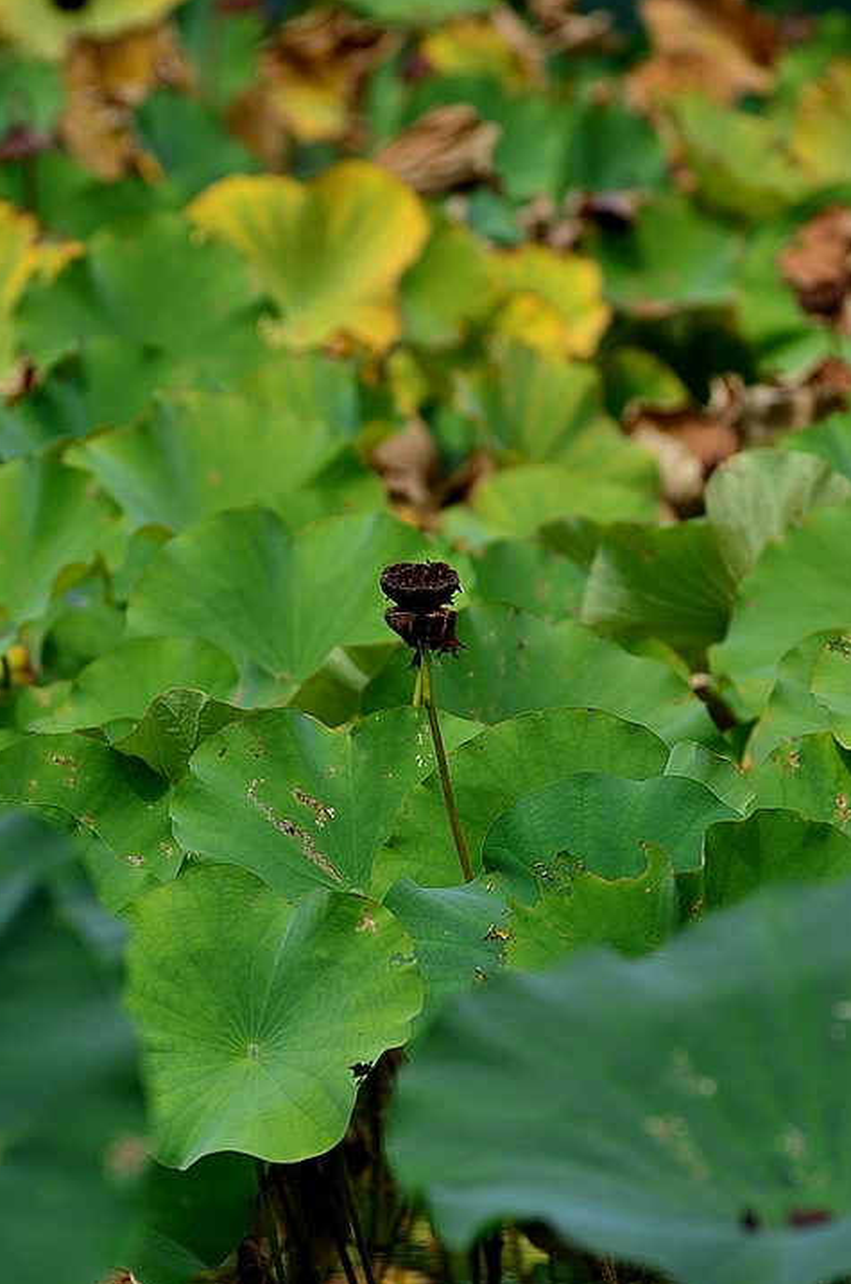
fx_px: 13710
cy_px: 772
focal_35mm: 385
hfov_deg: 3.6
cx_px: 317
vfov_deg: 5.4
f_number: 3.5
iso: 100
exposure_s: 1/1250
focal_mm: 200
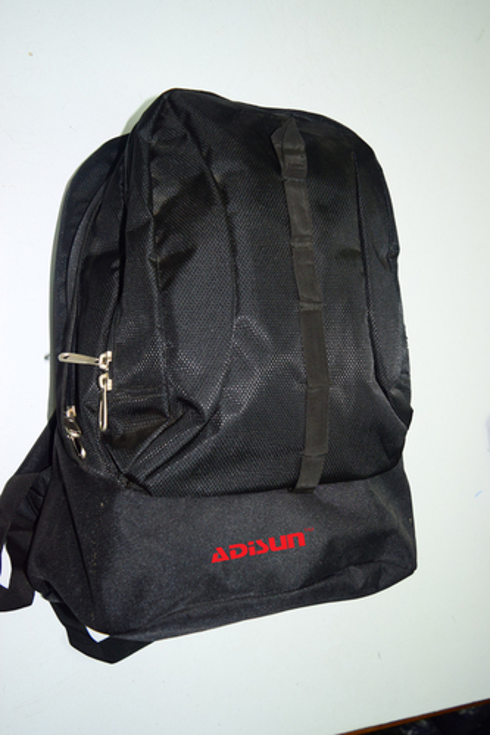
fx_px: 644
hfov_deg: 41.7
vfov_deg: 59.5
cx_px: 245
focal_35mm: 32
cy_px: 368
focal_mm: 21
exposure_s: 1/60
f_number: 3.8
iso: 640
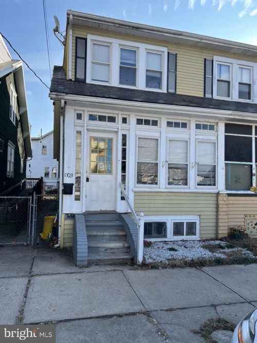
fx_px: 257
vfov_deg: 67.3
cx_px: 128
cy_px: 172
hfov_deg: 53.0
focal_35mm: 26
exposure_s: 1/1377
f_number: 1.5
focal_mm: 5.7
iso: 50
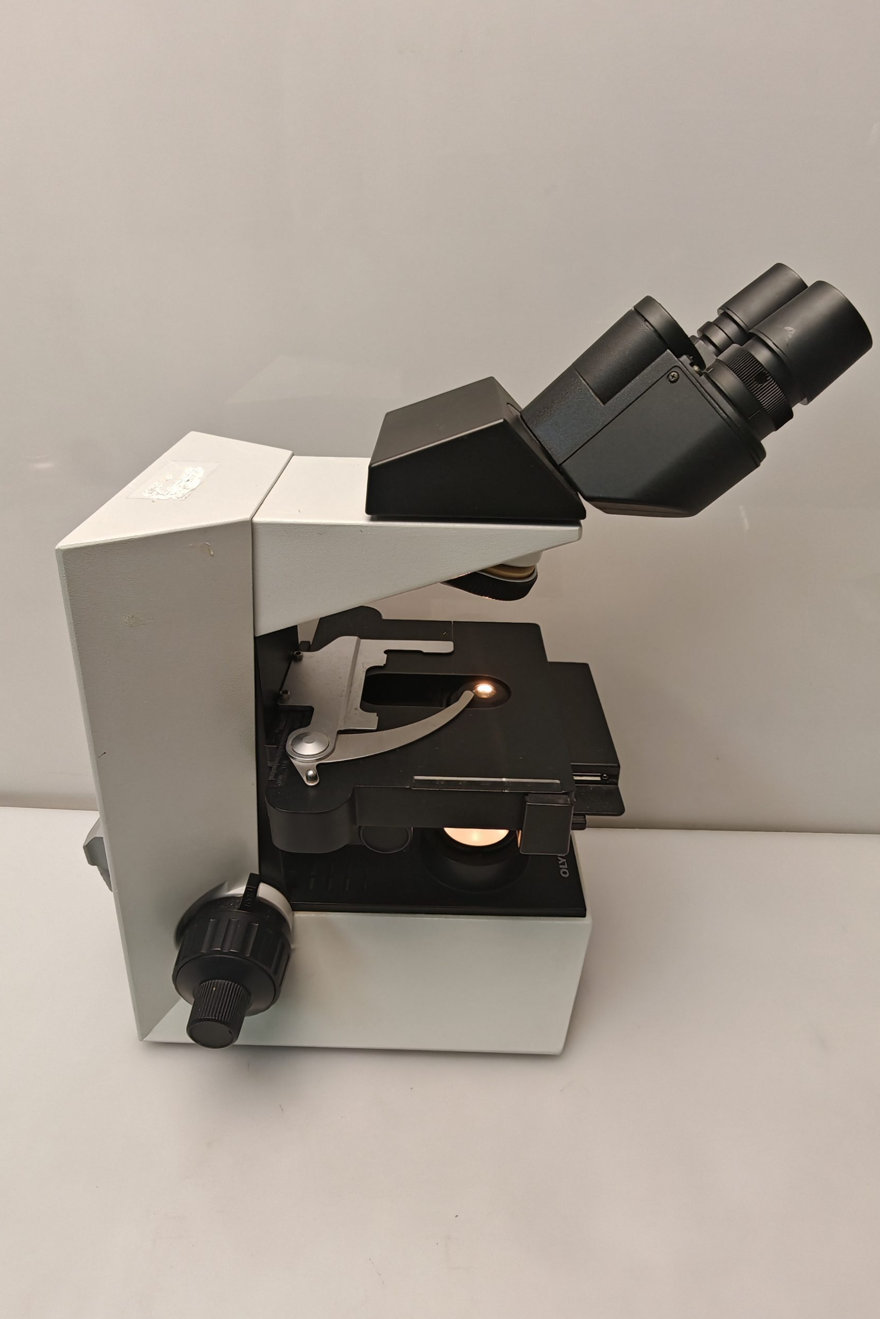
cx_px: 431
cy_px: 656
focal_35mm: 19
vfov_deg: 86.9
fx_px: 696
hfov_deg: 64.6
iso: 100
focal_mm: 1.82
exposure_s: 1/50
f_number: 2
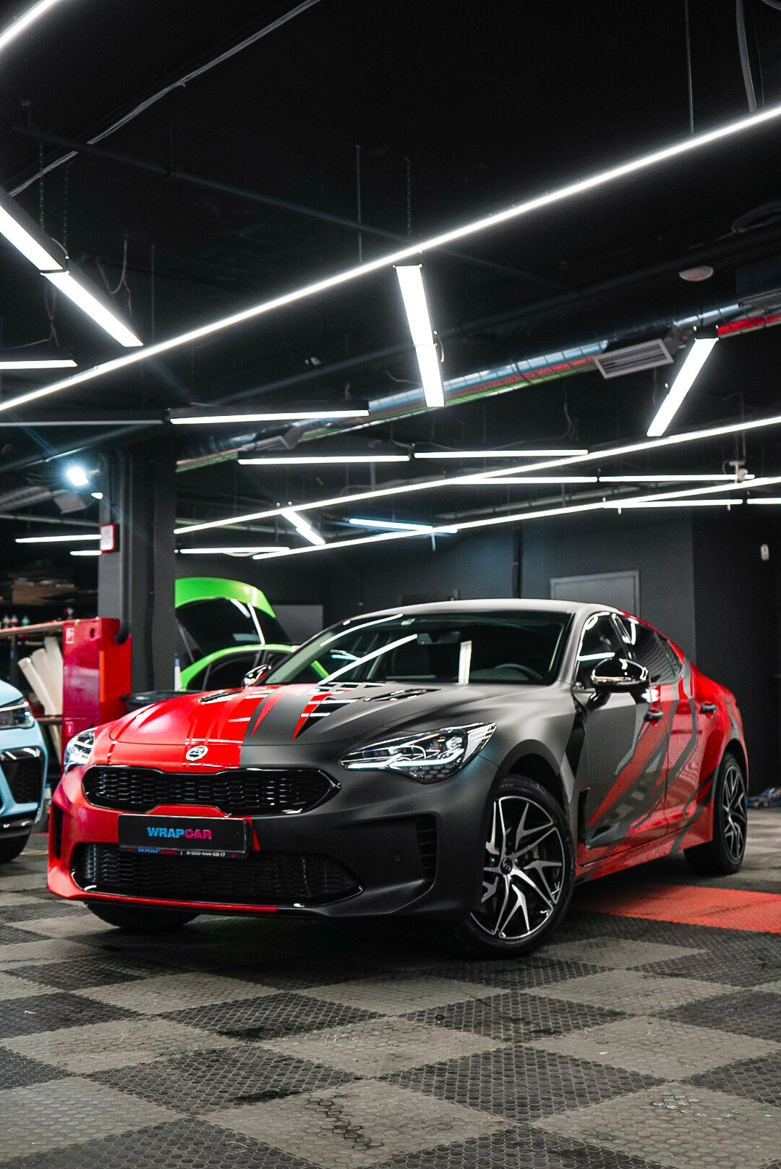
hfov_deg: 31.9
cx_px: 390
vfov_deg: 46.4
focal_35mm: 42
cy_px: 584
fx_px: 1364
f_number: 4.5
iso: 1000
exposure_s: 1/125
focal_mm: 42
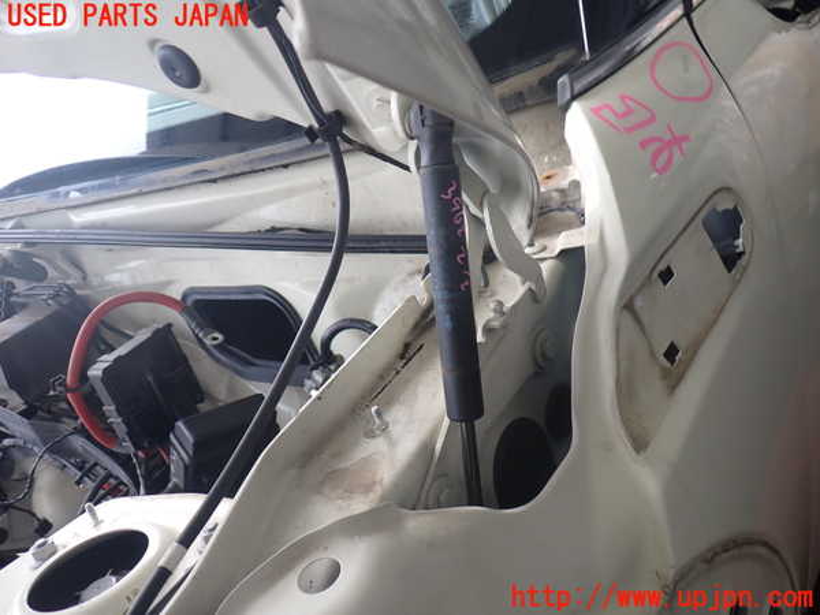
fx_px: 711
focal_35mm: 30
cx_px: 410
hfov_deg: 60.0
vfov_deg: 46.8
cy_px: 308
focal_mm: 5.4
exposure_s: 1/250
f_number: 2.3
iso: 160
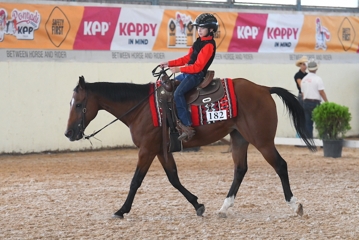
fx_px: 2394
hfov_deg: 8.6
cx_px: 180
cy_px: 120
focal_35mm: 240
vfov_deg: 5.7
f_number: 3.5
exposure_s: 1/1250
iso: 4500
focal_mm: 160
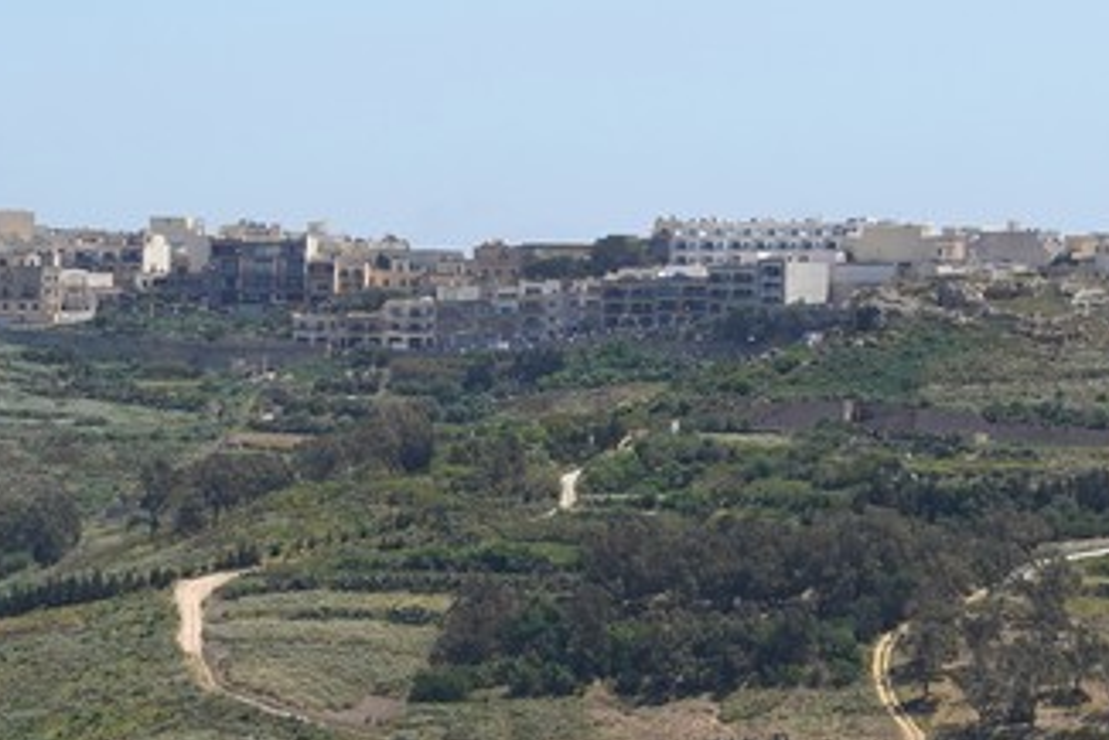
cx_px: 362
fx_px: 8537
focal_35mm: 277
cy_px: 535
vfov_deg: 5.0
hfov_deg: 7.4
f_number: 8
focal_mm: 75
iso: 100
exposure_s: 1/500
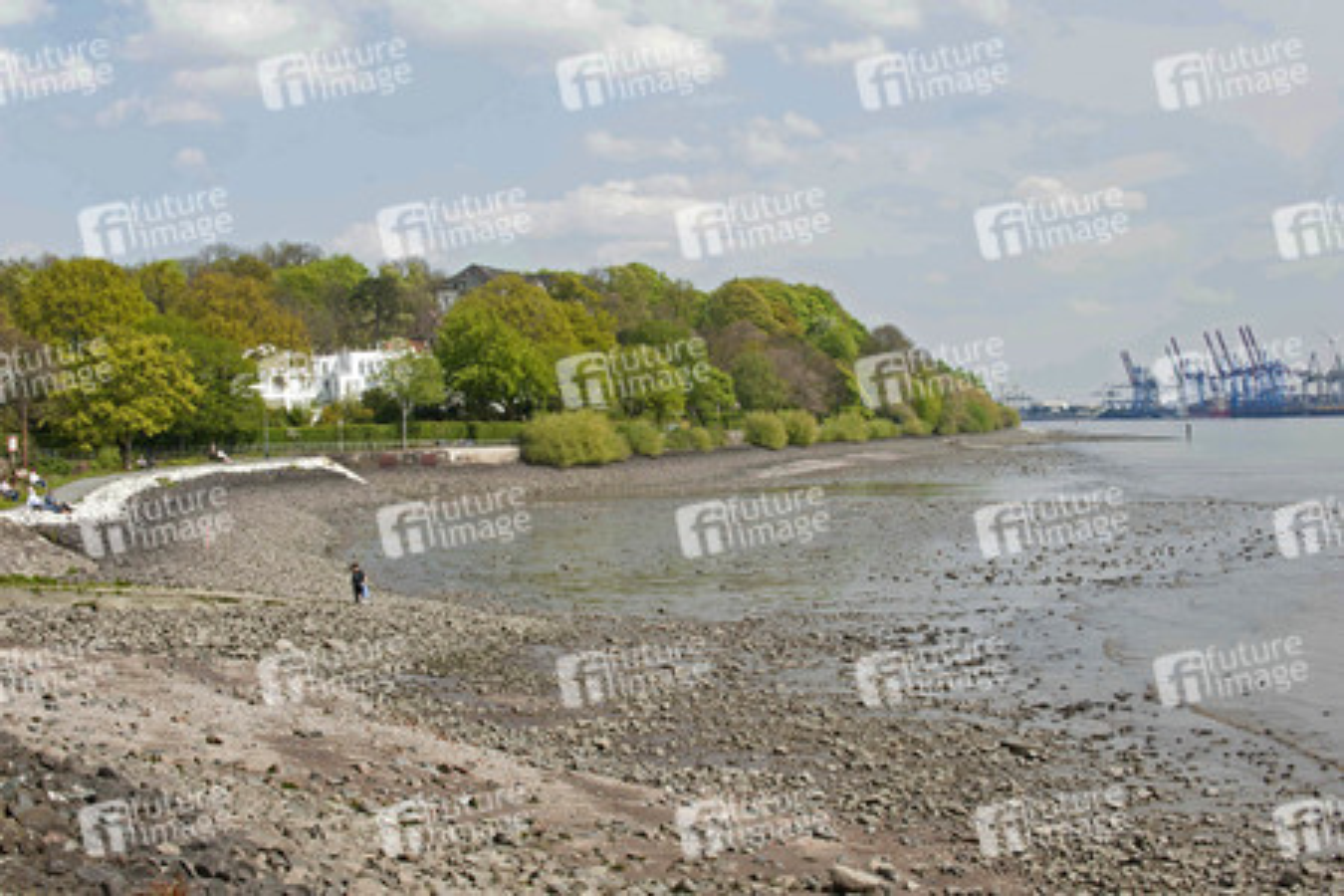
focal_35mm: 70
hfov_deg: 28.8
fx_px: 2613
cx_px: 672
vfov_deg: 19.5
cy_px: 448
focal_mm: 70
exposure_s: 1/250
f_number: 13
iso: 250
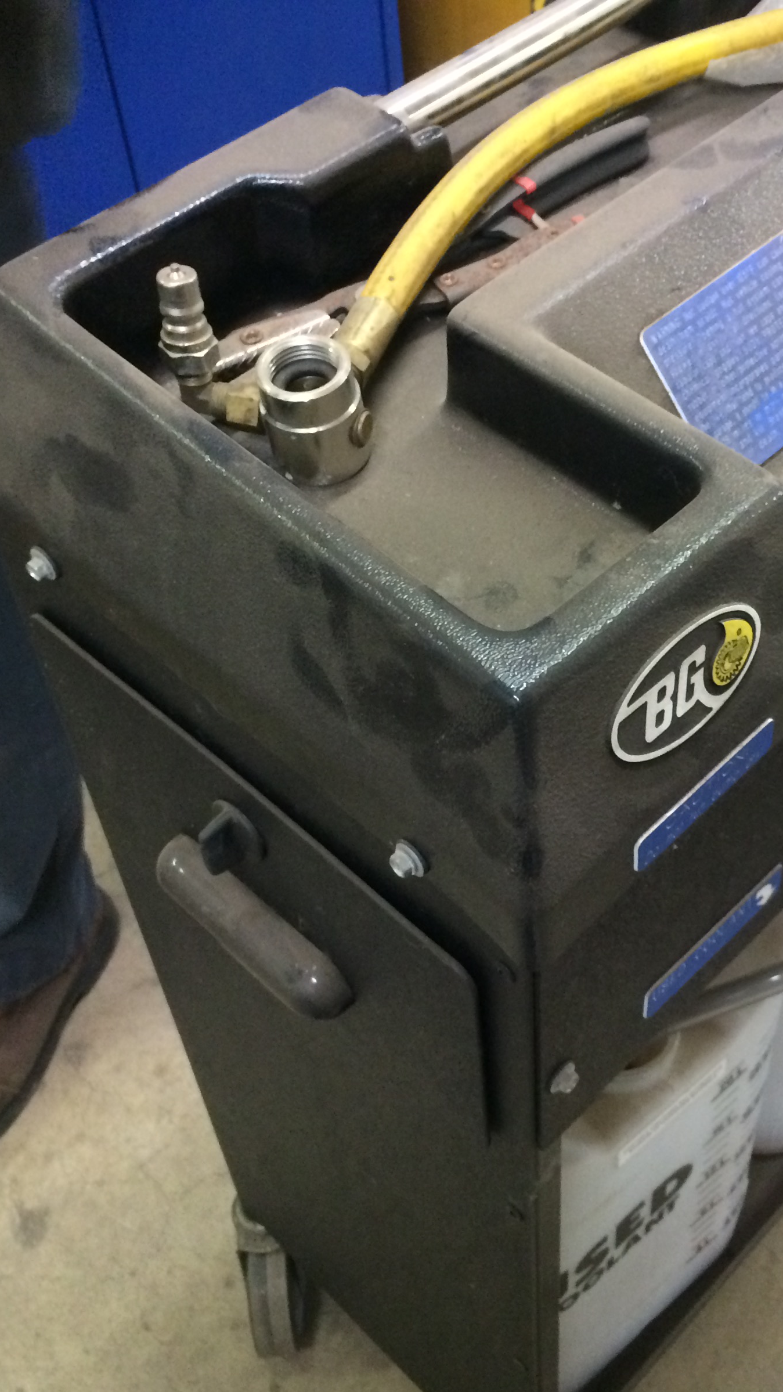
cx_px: 564
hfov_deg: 27.4
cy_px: 709
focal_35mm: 43
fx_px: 1587
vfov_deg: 47.4
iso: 250
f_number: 2.2
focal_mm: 4.15
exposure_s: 1/20
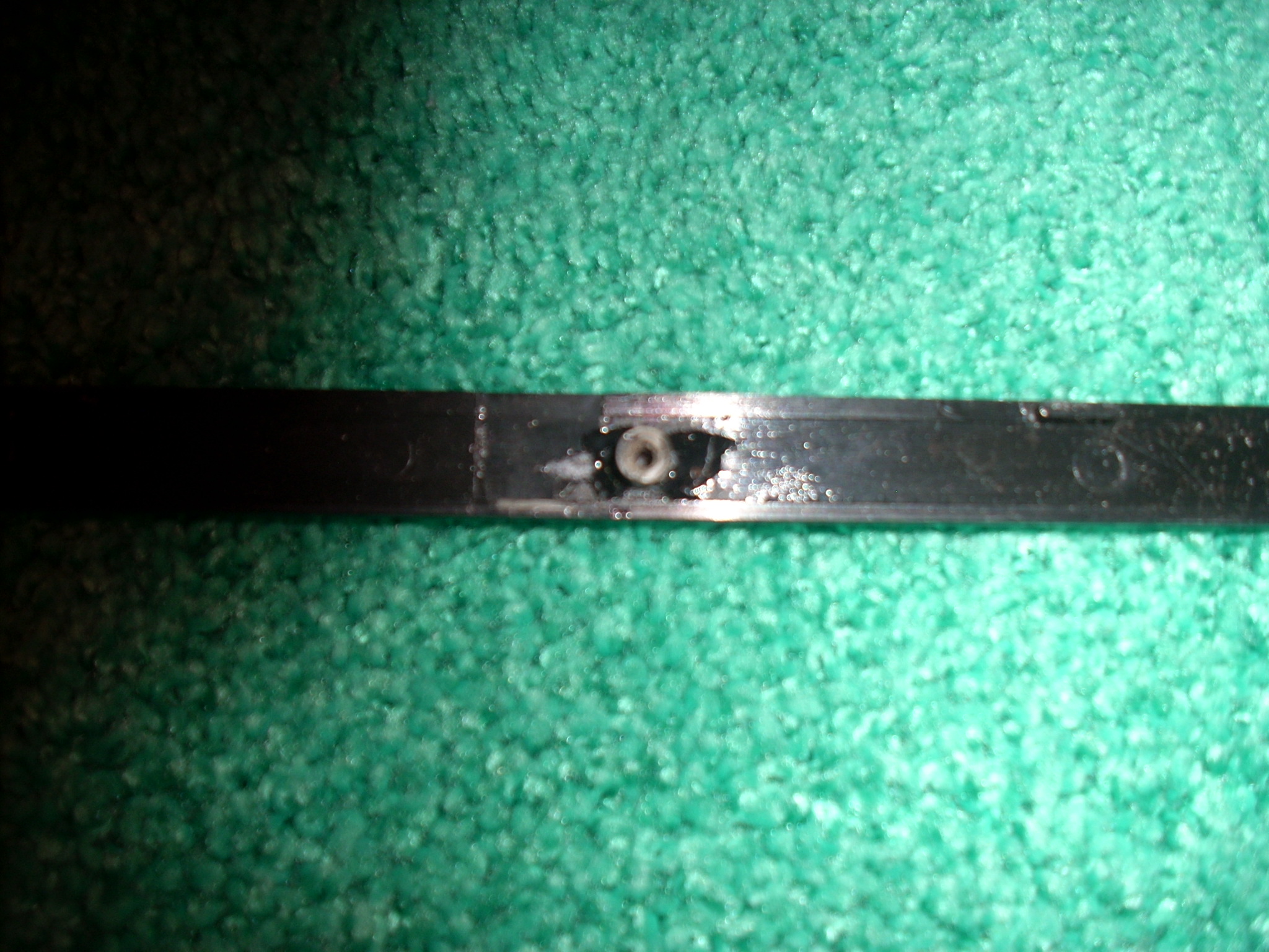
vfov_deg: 38.7
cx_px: 634
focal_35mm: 37
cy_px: 476
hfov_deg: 50.1
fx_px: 1356
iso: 64
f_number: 2.8
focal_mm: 6.2
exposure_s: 1/60
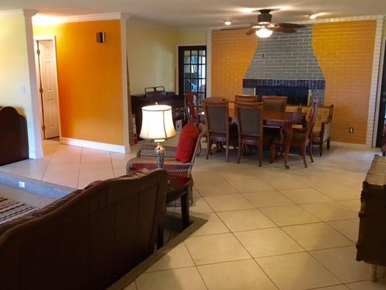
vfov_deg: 42.9
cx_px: 183
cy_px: 129
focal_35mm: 33
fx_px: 368
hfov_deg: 55.3
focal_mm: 4.15
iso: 200
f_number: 2.2
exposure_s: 1/30
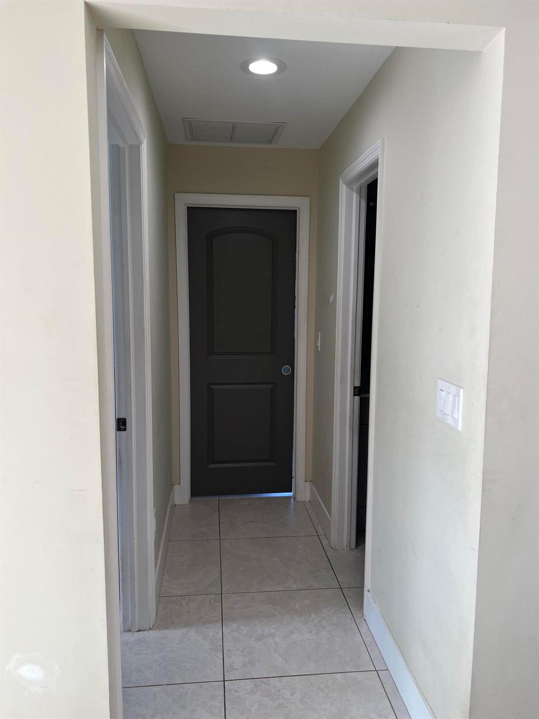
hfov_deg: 53.1
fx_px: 540
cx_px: 270
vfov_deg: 67.3
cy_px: 360
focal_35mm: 26
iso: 64
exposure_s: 1/170
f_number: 1.5
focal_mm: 5.7
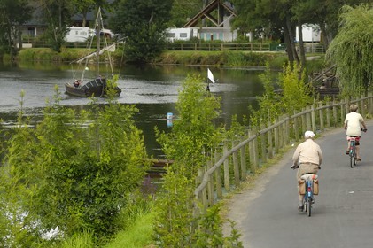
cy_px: 124
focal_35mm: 202
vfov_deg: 6.8
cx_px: 186
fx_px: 2096
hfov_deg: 10.2
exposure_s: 1/160
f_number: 5
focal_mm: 135
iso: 100
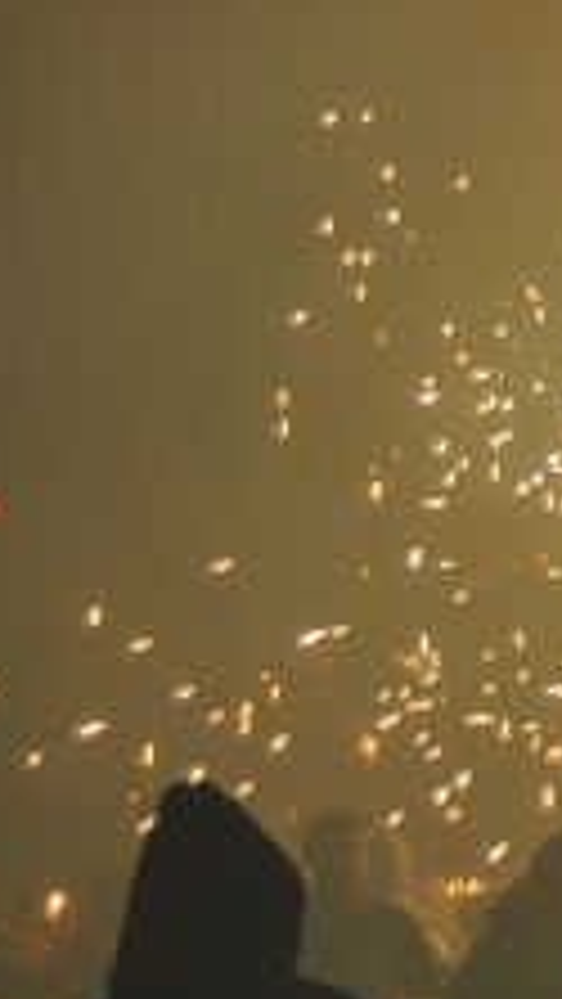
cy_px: 227
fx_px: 6142
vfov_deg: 9.3
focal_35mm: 232
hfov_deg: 5.1
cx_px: 1268
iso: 200
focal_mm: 32
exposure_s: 1/60
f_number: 4.5
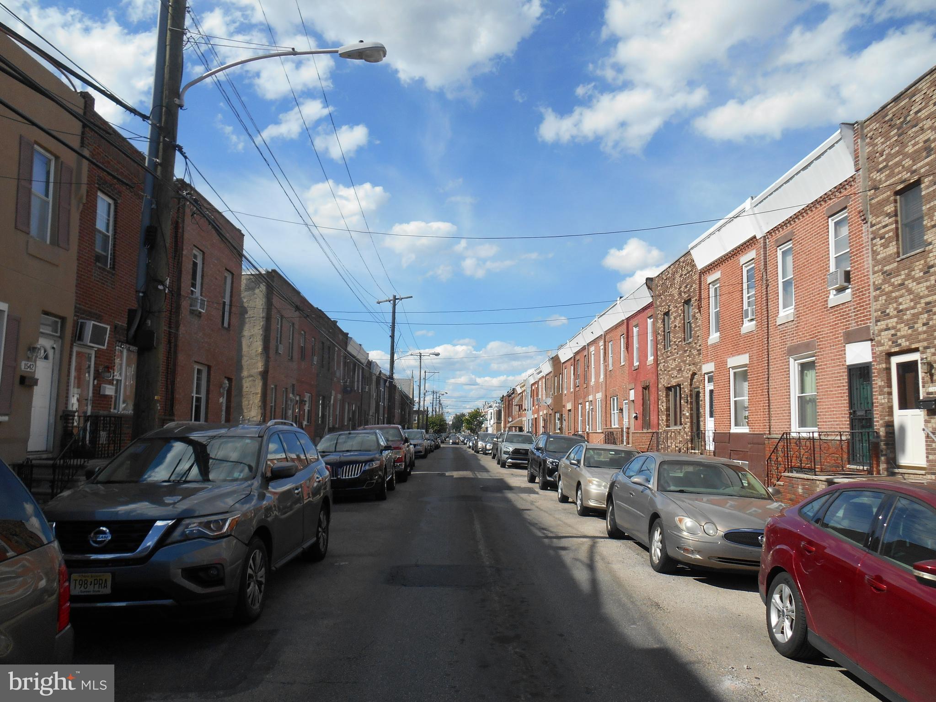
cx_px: 468
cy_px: 351
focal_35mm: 26
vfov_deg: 53.1
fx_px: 703
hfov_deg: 67.3
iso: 80
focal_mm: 4.7
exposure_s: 1/1000
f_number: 3.4
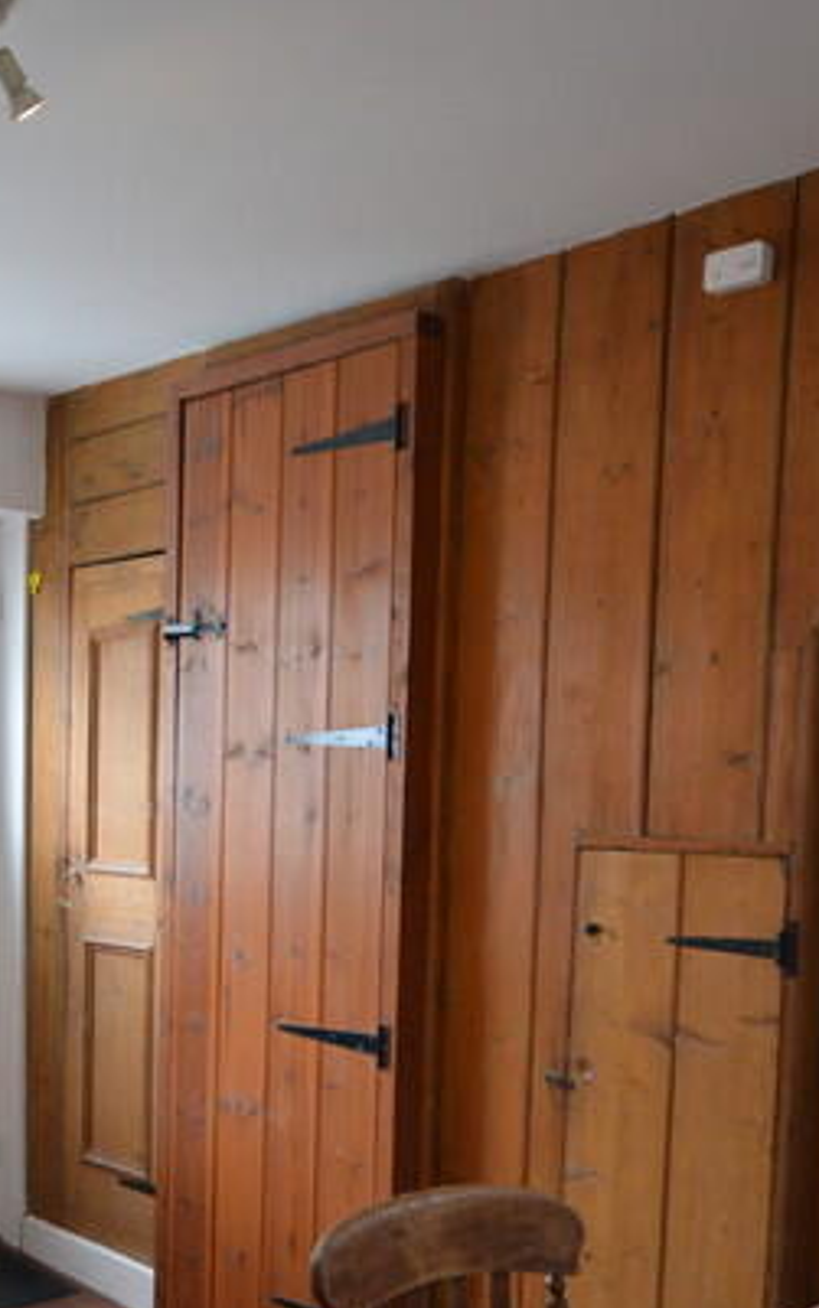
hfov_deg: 31.7
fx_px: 1391
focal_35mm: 39
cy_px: 895
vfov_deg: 49.3
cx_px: 127
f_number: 4
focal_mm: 10
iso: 450
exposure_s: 1/60
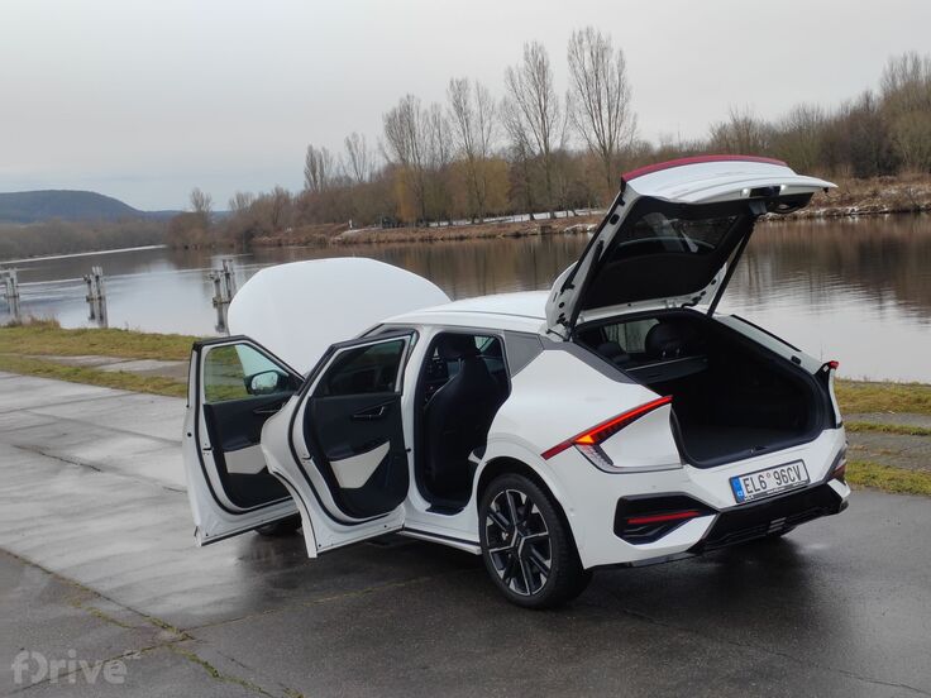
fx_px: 1452
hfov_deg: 35.5
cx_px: 466
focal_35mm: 54
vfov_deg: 27.0
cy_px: 349
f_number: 1.9
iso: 100
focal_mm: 5.52
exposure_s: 1/310
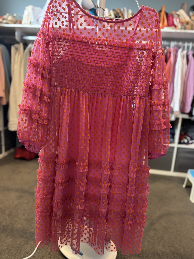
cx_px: 97
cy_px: 130
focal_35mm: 24
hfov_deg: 56.8
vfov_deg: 71.6
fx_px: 179
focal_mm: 6.76
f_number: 1.78
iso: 320
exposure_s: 1/50
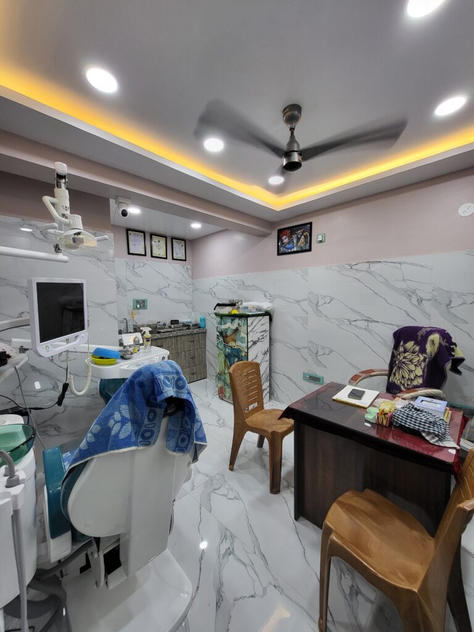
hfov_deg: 89.9
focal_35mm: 13
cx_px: 237
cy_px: 316
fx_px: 237
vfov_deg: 106.2
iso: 64
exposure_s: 1/50
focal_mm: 1.74
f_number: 2.2
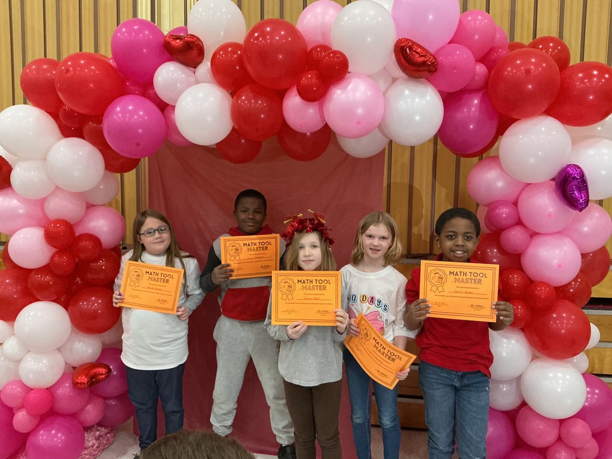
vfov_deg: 48.2
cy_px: 230
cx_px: 306
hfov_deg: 61.7
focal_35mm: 29
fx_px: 513
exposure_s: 1/60
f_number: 1.8
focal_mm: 3
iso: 250
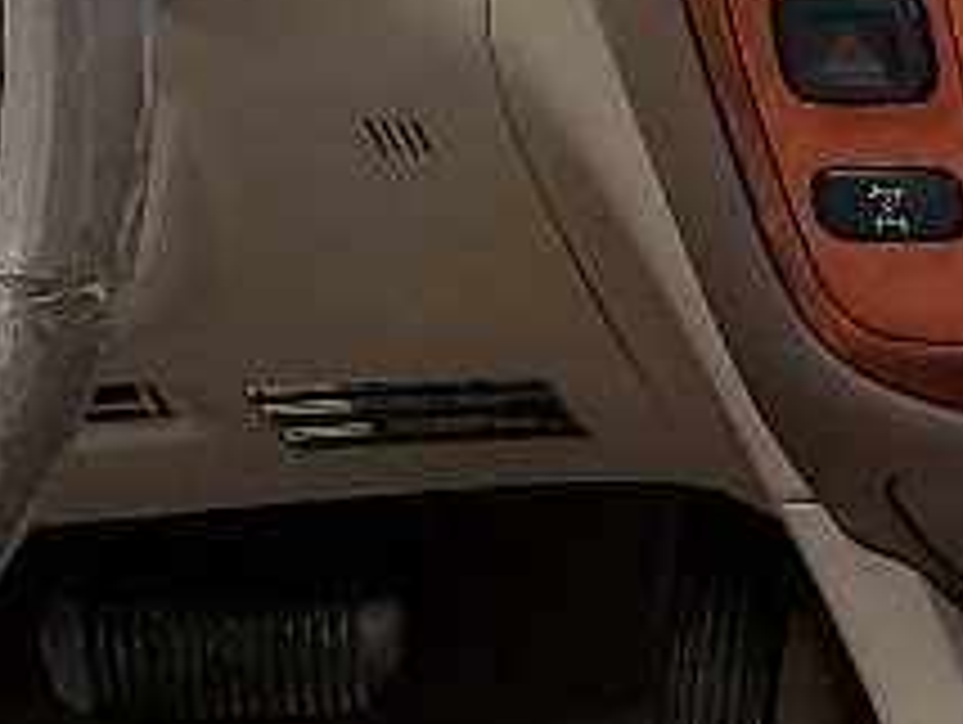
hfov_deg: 9.8
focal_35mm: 194
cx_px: 1575
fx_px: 5403
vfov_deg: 7.5
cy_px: 1079
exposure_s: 1/204
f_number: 1.5
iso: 50
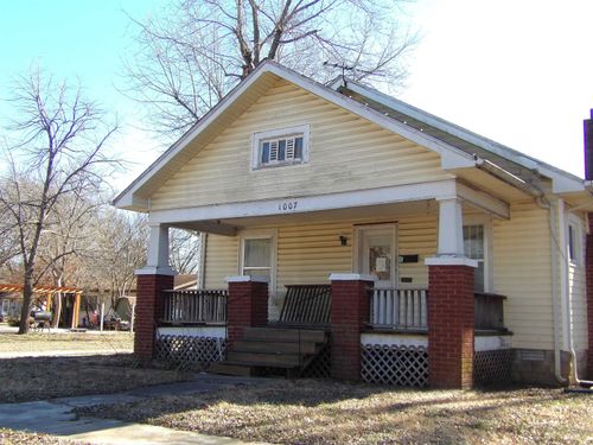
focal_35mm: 39
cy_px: 222
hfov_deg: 47.9
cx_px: 296
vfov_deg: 36.8
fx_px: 668
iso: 100
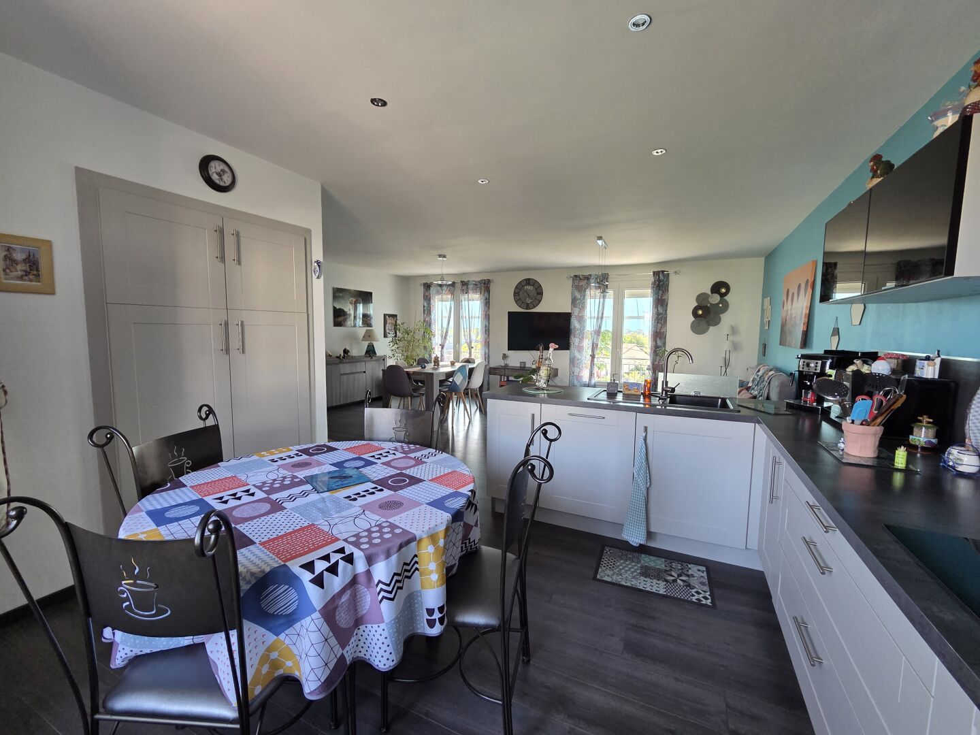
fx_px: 368
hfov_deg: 106.2
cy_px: 368
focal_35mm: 13
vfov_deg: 89.9
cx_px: 490
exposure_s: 1/50
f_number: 2.2
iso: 160
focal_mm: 2.2
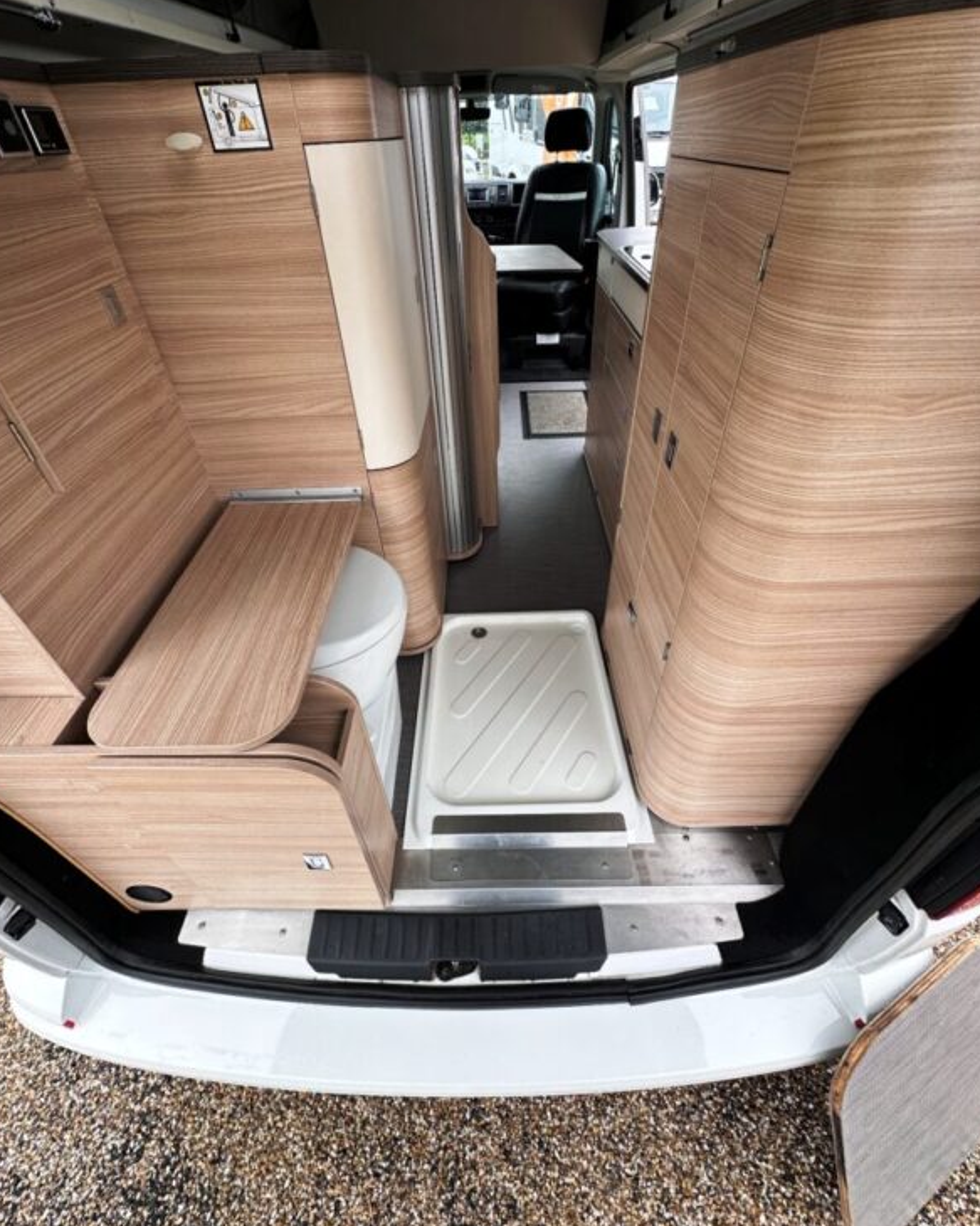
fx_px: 544
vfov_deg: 96.6
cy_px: 568
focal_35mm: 15
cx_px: 484
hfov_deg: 84.0
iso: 40
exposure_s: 1/324
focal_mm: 2.22
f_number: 2.2
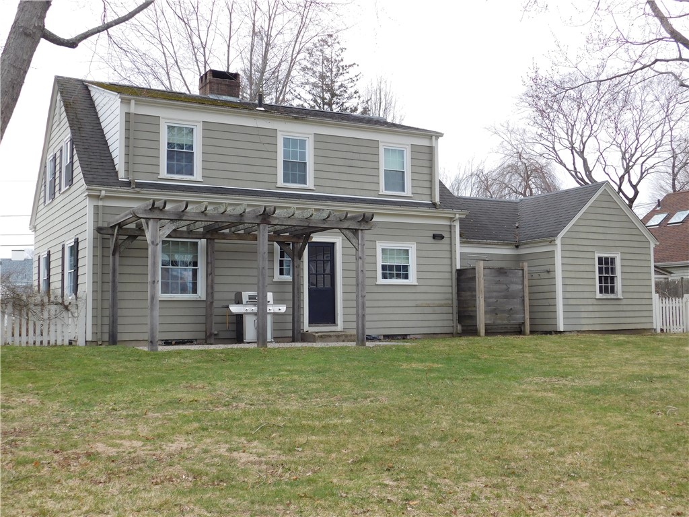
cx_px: 344
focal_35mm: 40
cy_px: 258
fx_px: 796
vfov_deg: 36.0
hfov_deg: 46.8
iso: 125
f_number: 3.6
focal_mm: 7.1
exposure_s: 1/160
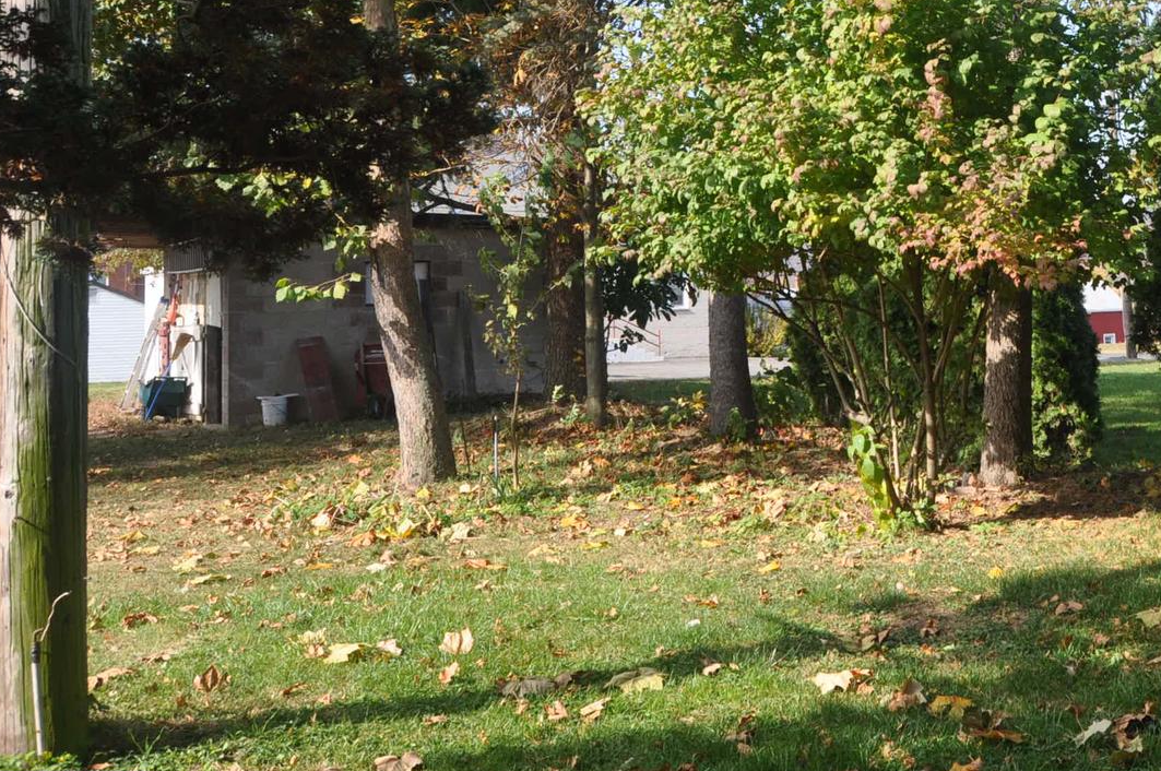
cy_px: 107
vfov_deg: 25.3
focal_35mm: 52
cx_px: 1031
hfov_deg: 36.1
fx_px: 1675
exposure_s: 1/200
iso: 200
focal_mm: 18
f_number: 7.1
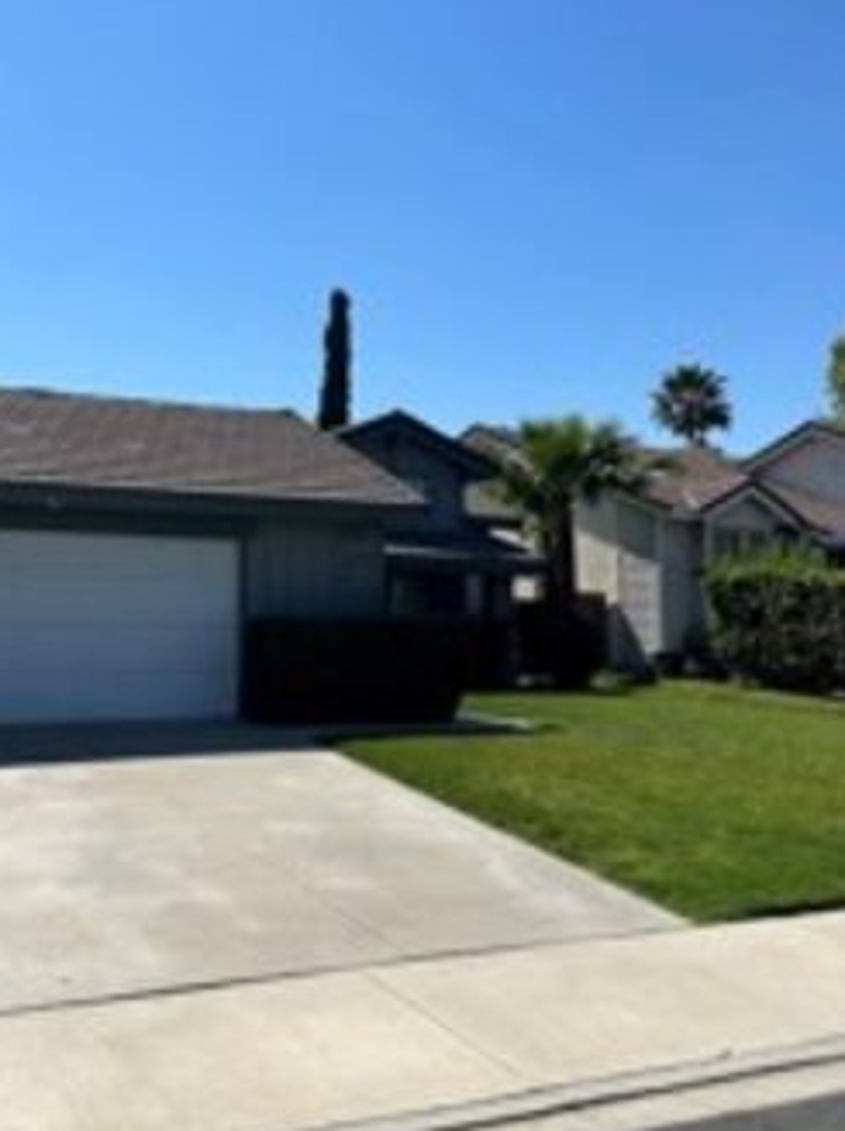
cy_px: 503
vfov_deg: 45.8
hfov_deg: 34.6
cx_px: 264
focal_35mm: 41
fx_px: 1338
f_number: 1.78
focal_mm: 6.86
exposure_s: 1/7042
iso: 80
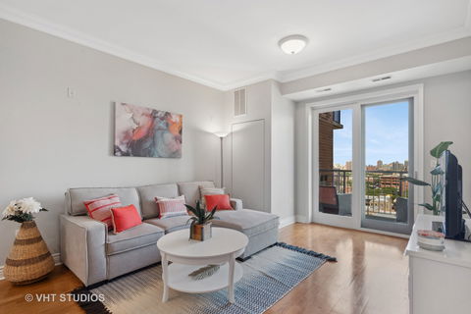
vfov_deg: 70.4
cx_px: 236
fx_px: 222
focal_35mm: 17
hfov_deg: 93.3
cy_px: 157
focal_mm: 17
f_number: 8
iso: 200
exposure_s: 1/4
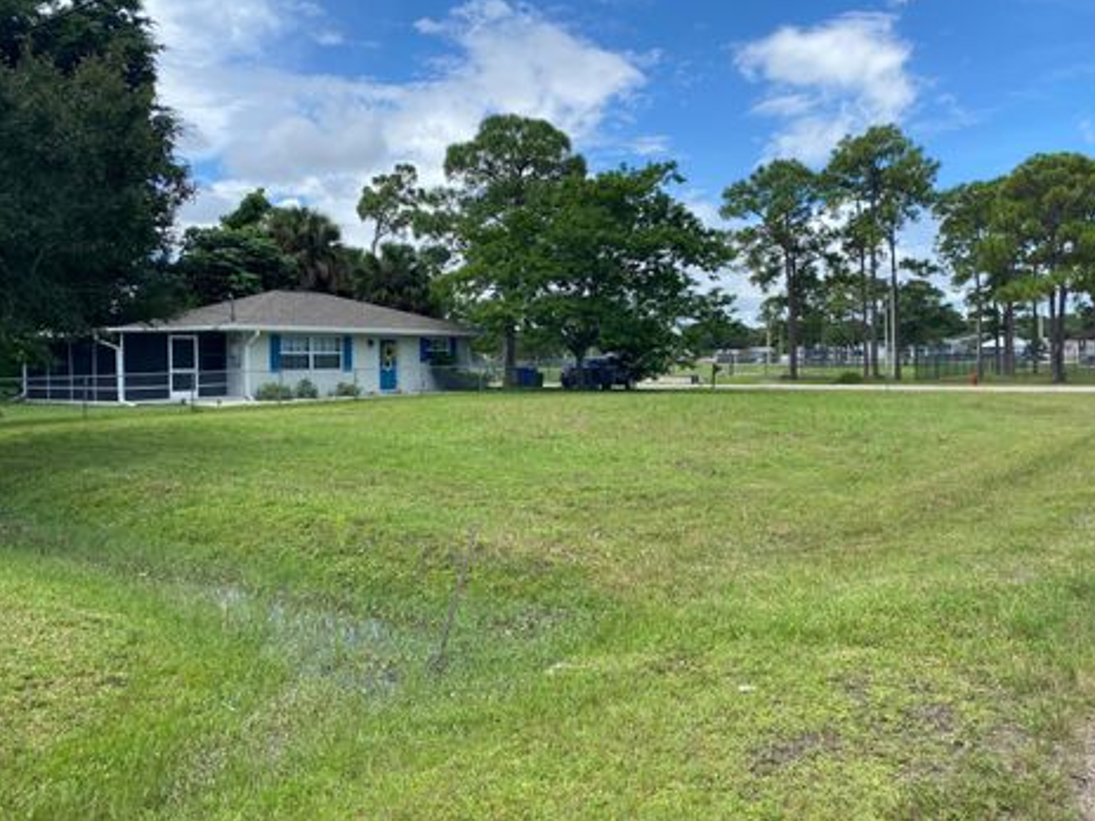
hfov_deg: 63.4
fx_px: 886
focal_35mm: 28
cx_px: 548
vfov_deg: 49.7
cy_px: 383
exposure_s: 1/1838
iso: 32
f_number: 1.8
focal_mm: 4.25
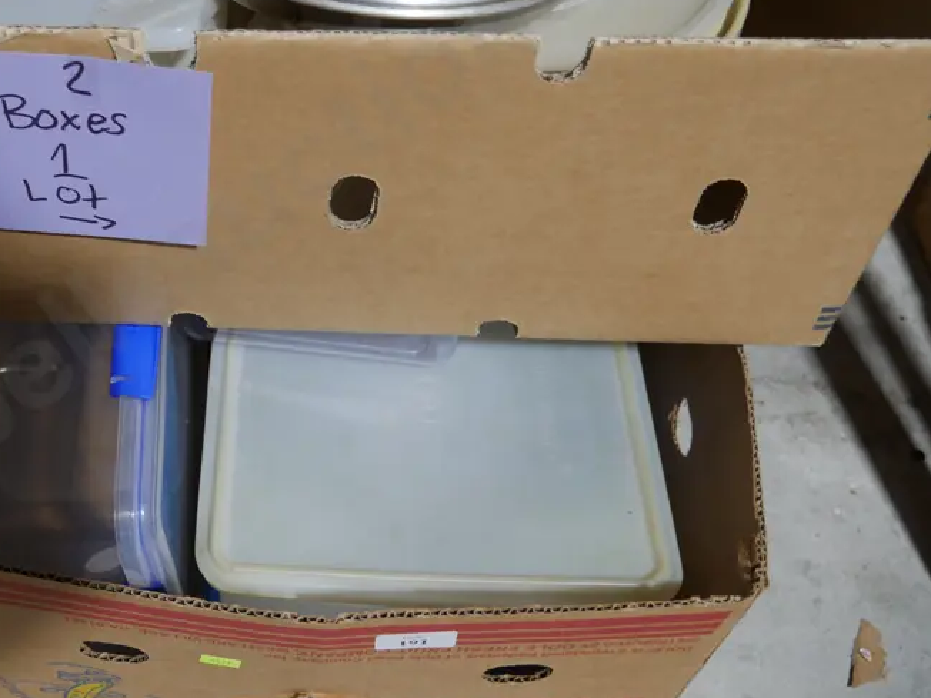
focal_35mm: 44
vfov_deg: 32.4
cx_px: 264
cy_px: 202
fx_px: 1183
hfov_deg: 42.0
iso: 320
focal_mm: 14
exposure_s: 1/60
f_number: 3.5
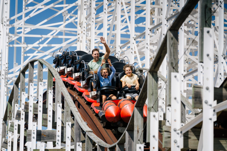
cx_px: 114
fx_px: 1261
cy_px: 76
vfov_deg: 6.9
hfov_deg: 10.3
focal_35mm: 200
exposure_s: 1/5000
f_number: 5.6
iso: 500
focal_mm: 200
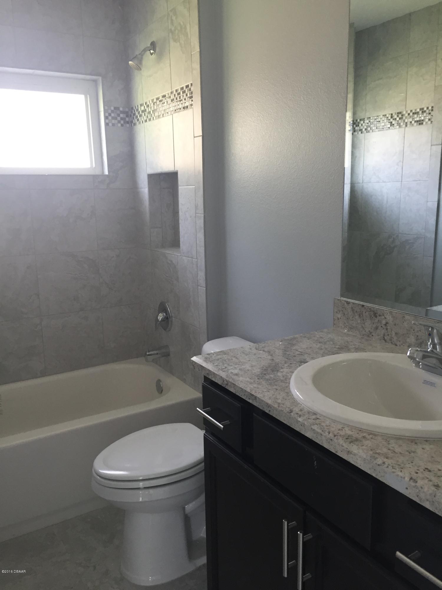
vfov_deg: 61.7
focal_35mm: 29
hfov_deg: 48.2
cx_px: 221
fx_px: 494
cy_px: 295
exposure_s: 1/30
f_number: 2.2
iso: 80
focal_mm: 4.15
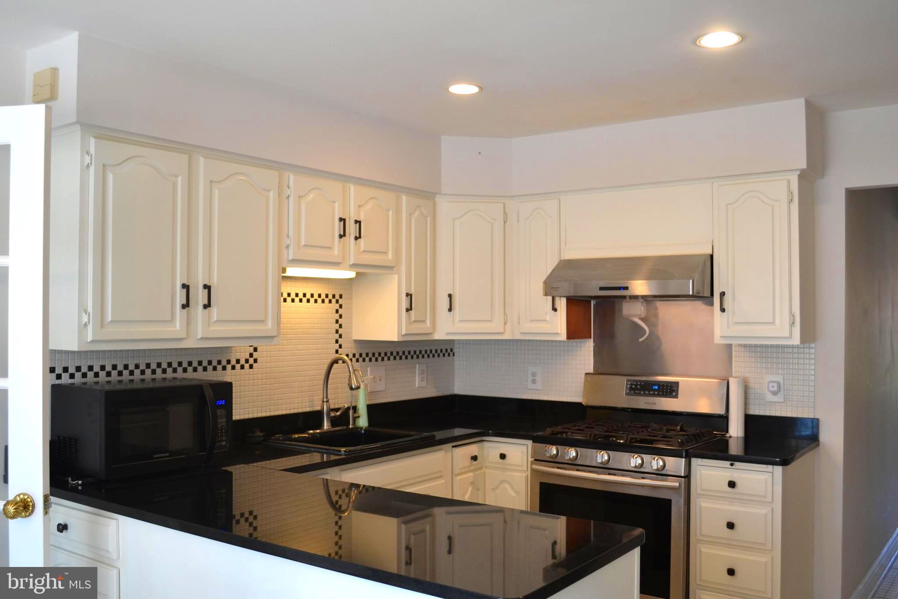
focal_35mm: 33
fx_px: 823
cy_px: 300
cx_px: 449
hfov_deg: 57.2
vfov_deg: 40.0
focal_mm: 22
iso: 400
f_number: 4.5
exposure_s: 1/60
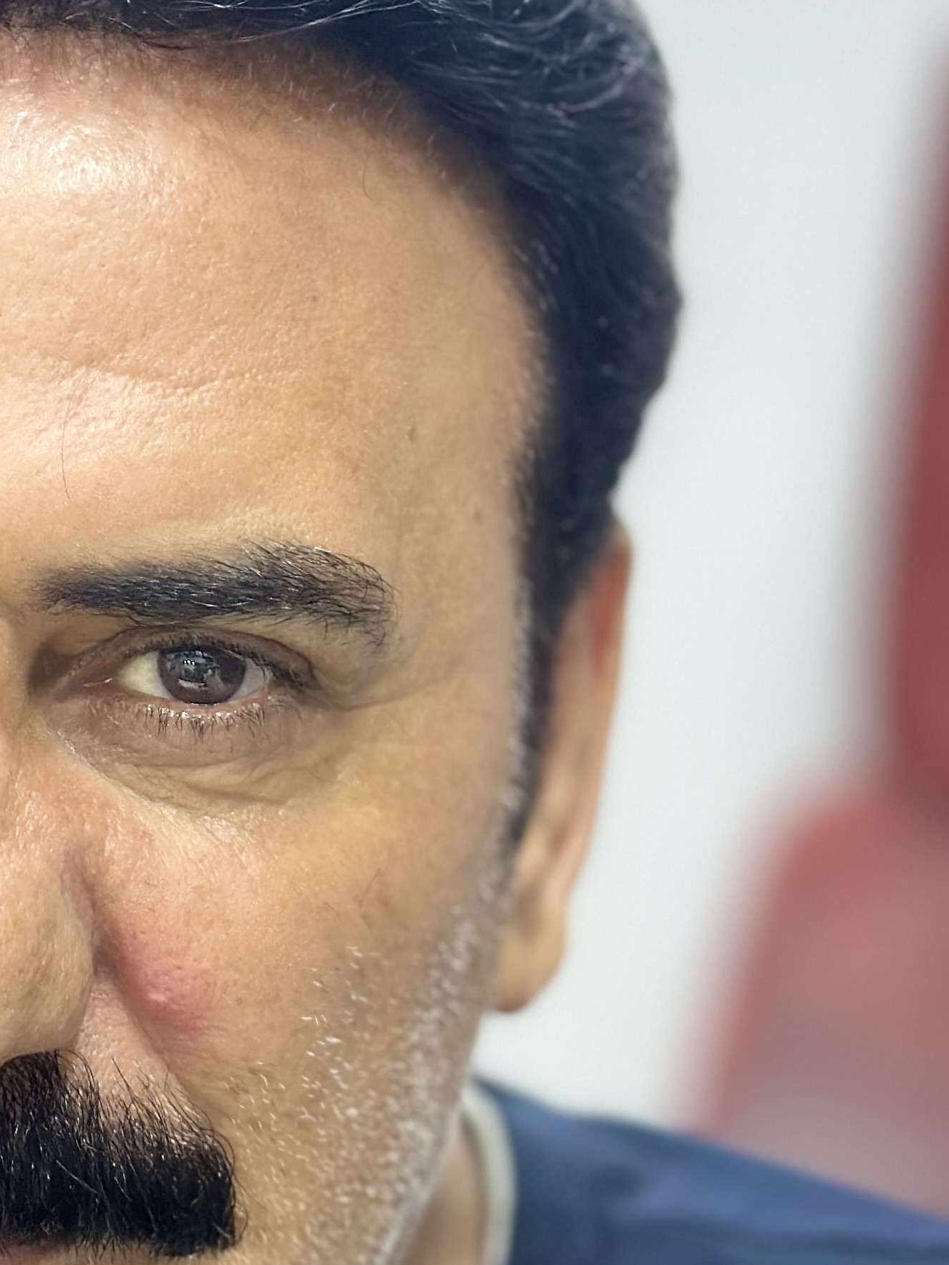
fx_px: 3984
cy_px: 625
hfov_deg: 13.3
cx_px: -124
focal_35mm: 109
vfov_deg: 18.0
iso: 320
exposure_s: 1/50
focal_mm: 6.86
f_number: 1.78
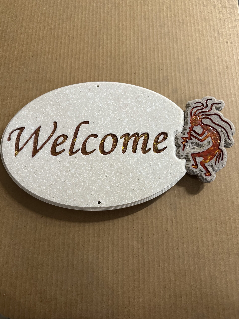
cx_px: 120
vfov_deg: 71.6
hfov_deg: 56.8
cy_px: 160
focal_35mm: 24
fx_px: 221
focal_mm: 6.86
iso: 400
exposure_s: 1/60
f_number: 1.78
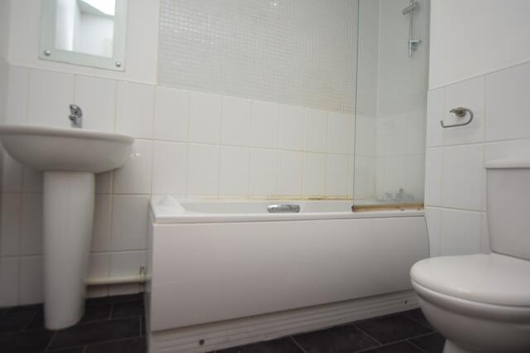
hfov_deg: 85.5
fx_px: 287
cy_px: 176
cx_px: 265
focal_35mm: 20
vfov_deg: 63.2
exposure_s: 1/200
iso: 100
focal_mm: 13
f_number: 3.5
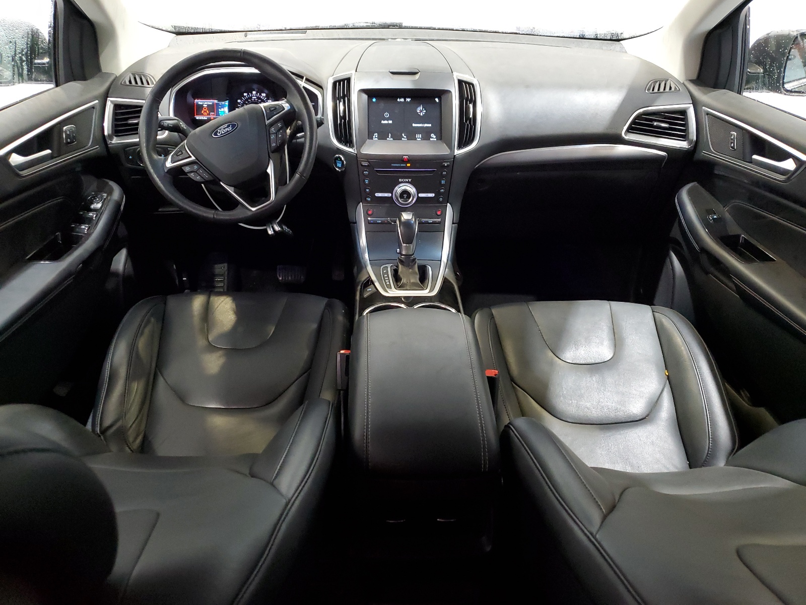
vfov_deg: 53.1
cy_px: 302
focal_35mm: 26
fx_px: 605
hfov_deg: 67.3
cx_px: 403
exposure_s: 1/40
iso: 310
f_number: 1.5
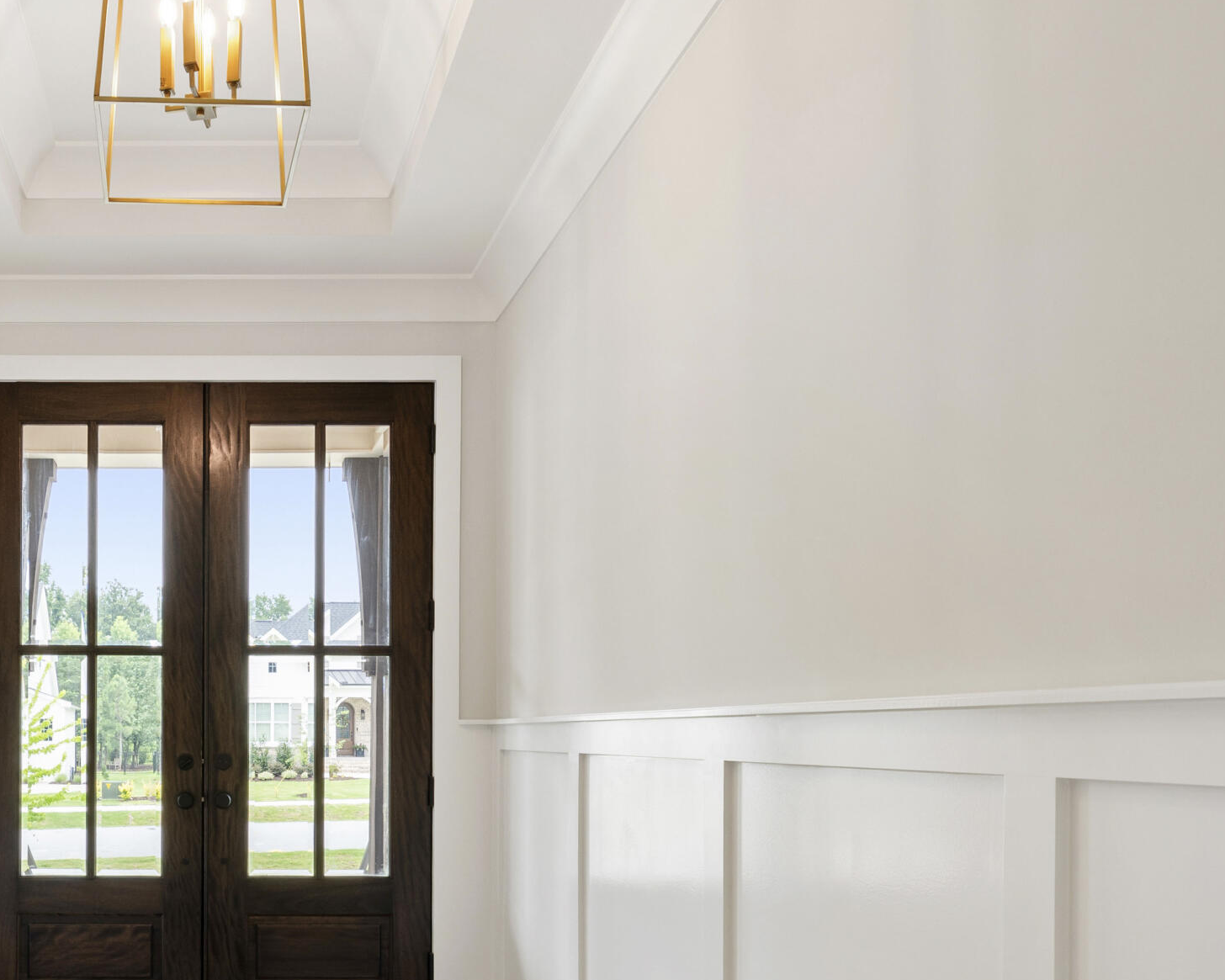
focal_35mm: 29
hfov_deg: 55.1
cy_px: 703
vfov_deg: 48.5
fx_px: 1051
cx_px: 204
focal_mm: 10
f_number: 8
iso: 100
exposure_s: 1/3
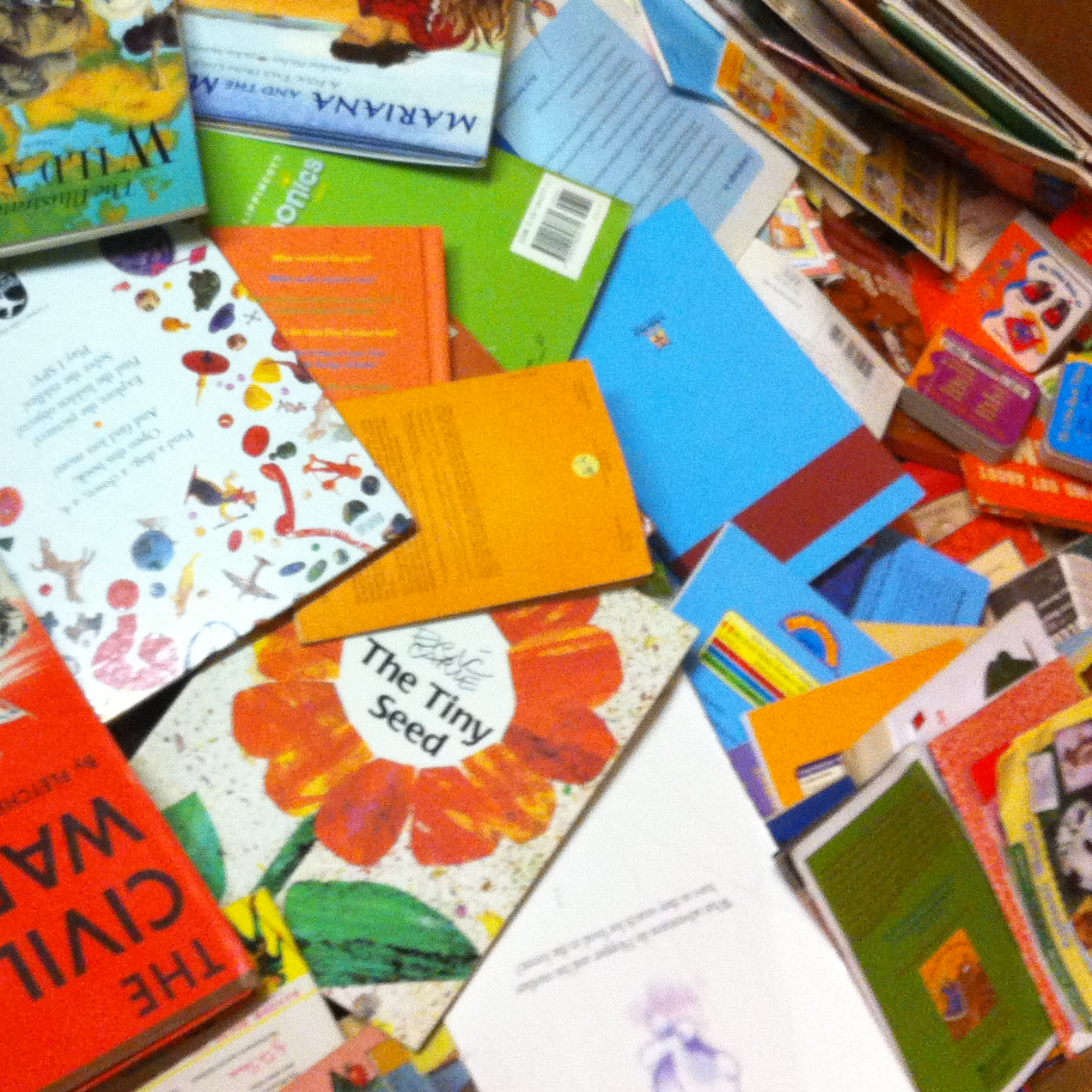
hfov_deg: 26.8
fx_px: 2248
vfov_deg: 27.2
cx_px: 237
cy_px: 398
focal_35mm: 63
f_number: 2.8
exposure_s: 1/15
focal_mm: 3.85
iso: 250
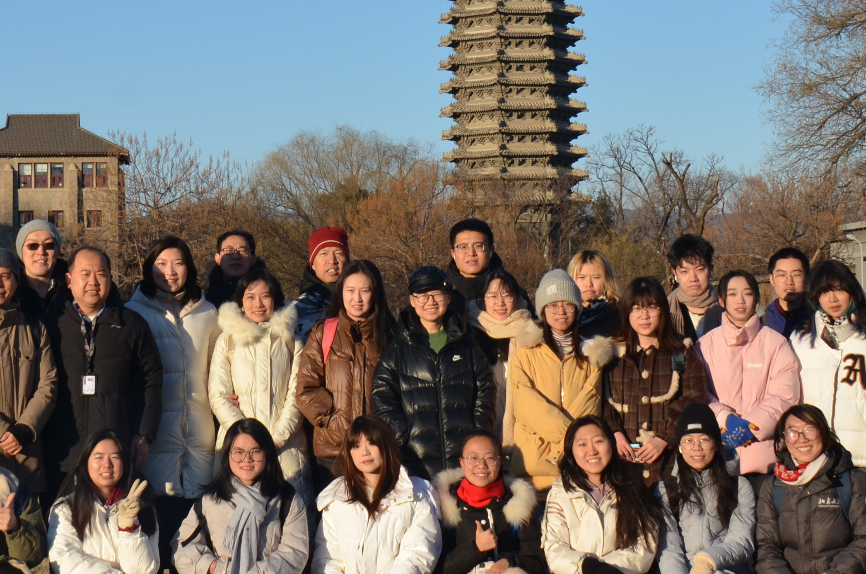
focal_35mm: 99
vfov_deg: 13.7
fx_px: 2377
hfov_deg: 20.6
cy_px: 154
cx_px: 317
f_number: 8
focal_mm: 28
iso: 140
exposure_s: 1/250
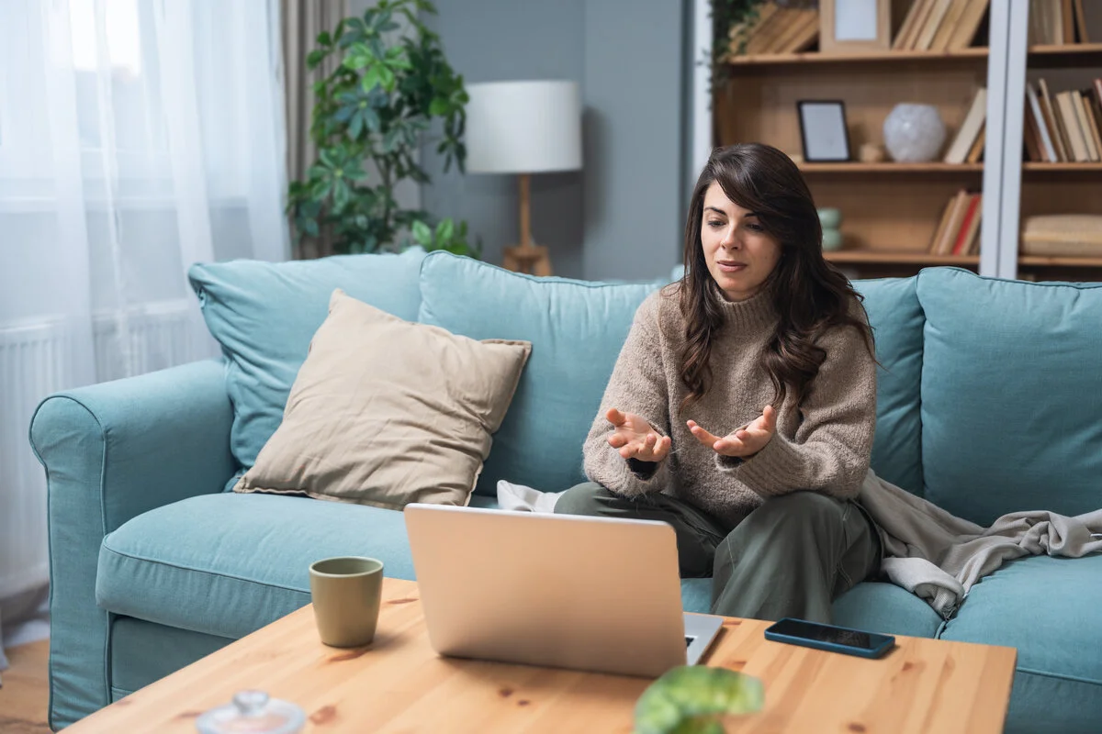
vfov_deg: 29.4
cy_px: 367
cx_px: 551
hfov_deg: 43.0
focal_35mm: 46
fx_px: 1399
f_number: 2.8
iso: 160
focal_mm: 45.7
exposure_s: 1/125
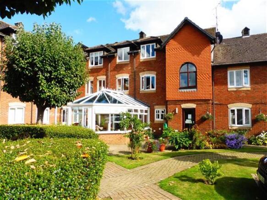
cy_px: 100
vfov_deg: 56.8
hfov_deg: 71.6
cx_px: 134
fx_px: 185
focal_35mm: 24
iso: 100
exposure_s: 1/640
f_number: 4
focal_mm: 4.3
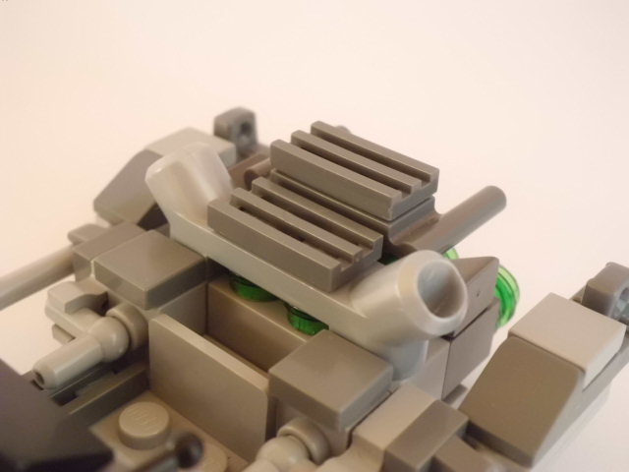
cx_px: 314
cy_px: 236
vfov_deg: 30.9
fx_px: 854
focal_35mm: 47
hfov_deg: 40.4
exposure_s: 1/25
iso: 400
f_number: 3.4
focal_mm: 8.3
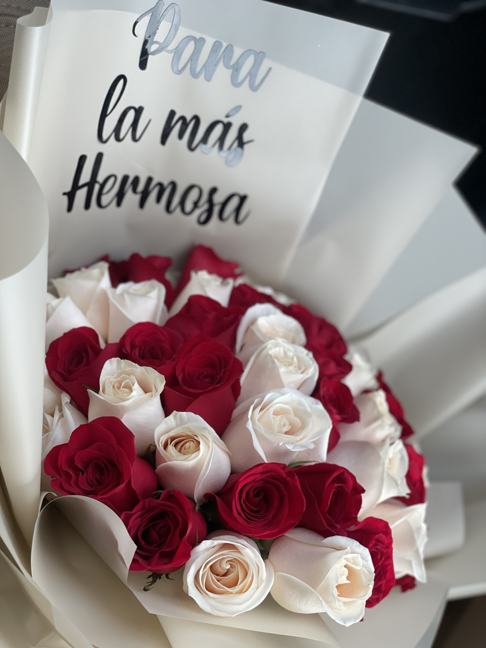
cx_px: 243
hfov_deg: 28.0
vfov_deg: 36.8
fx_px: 973
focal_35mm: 52
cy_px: 324
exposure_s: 1/122
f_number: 2
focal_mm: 6
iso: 125
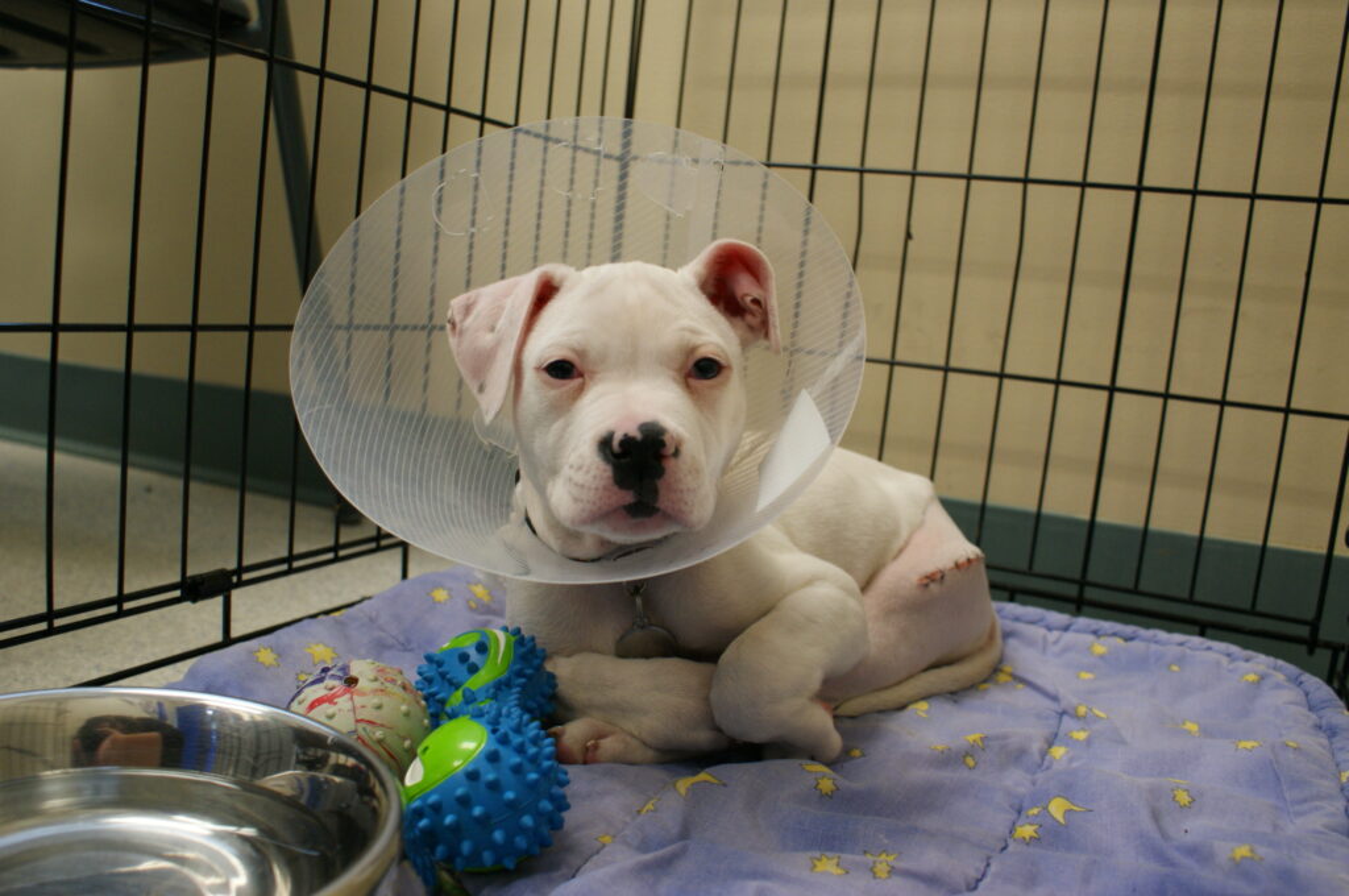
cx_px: 674
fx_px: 1123
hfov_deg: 62.0
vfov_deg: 43.5
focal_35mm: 30
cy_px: 448
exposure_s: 1/30
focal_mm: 20
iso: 400
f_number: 4
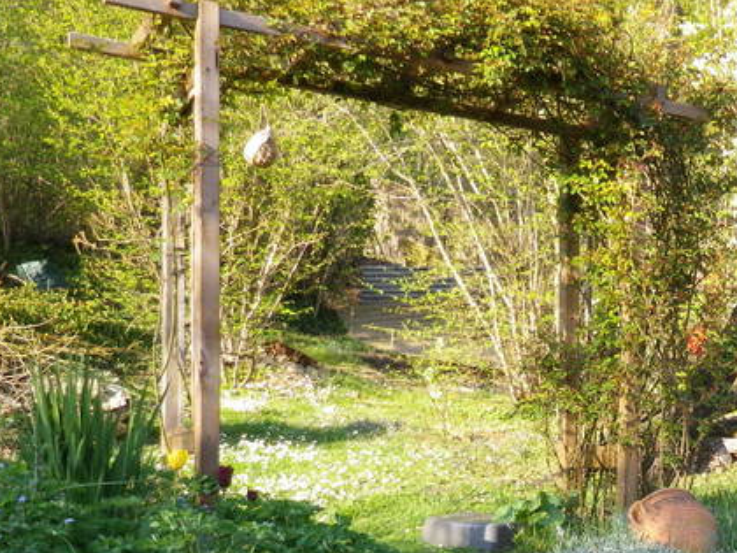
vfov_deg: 22.9
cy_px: 516
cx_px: 674
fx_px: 1320
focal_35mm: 62
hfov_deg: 29.8
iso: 80
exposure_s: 1/80
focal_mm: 6
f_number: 3.8
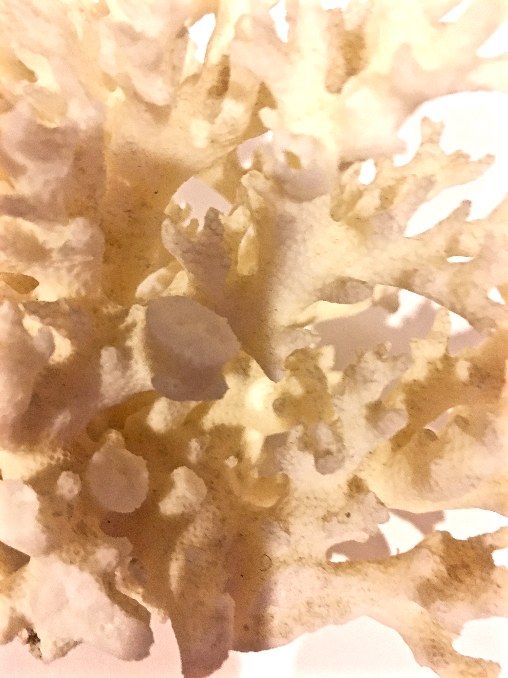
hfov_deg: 48.2
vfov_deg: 61.7
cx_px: 254
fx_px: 567
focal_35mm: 29
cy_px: 339
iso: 400
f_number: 2.2
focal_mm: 4.15
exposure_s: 1/15
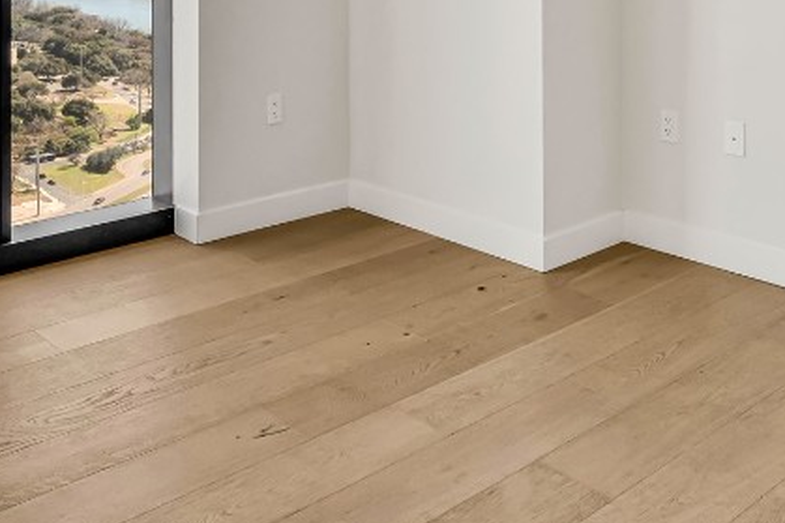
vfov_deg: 27.2
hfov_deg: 44.3
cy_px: -94
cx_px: 322
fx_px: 959
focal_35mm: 44
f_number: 9
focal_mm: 16
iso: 320
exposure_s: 1/200
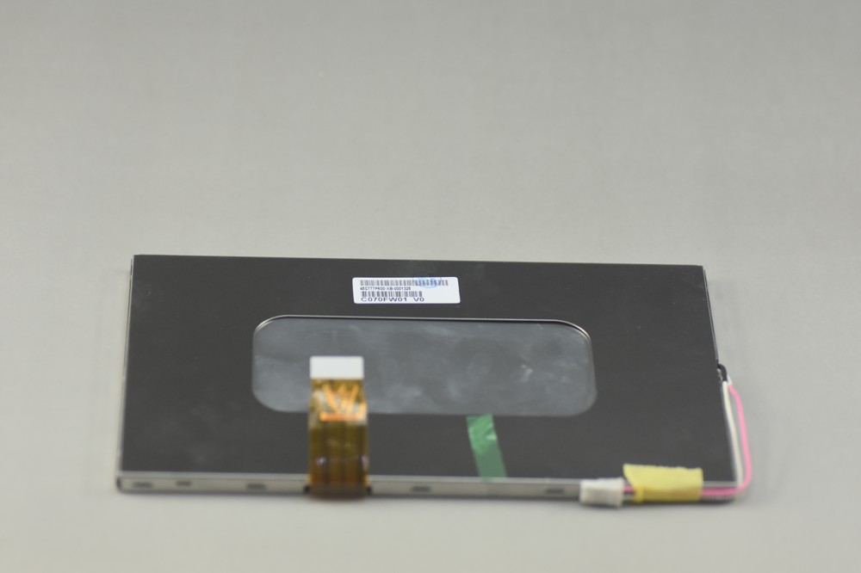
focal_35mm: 135
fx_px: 3228
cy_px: 286
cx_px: 430
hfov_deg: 15.2
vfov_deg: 10.2
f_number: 5.6
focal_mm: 90
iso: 800
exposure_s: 1/500
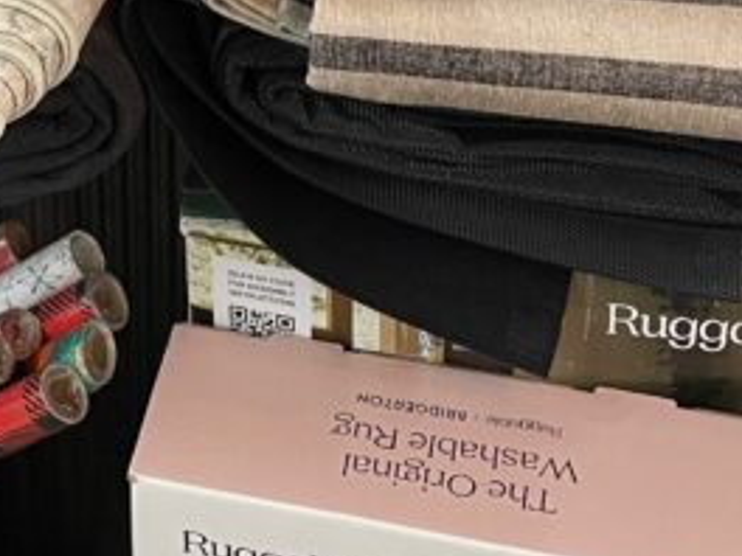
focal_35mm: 101
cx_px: -20
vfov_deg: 14.1
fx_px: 2165
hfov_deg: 18.9
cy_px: -140
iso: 125
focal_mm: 4.2
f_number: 1.6
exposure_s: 1/60
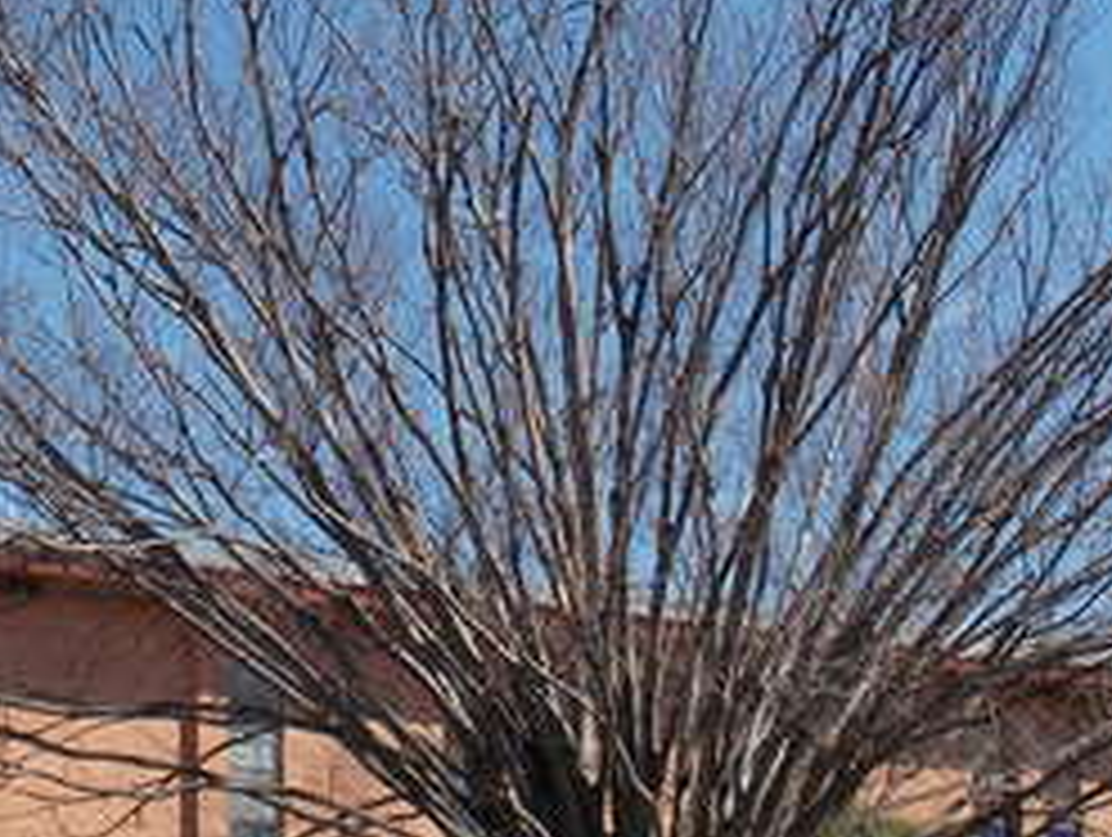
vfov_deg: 15.2
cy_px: 608
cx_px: 315
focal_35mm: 97
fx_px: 3121
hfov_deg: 20.1
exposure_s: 1/800
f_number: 3.3
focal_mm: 5.3
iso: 80
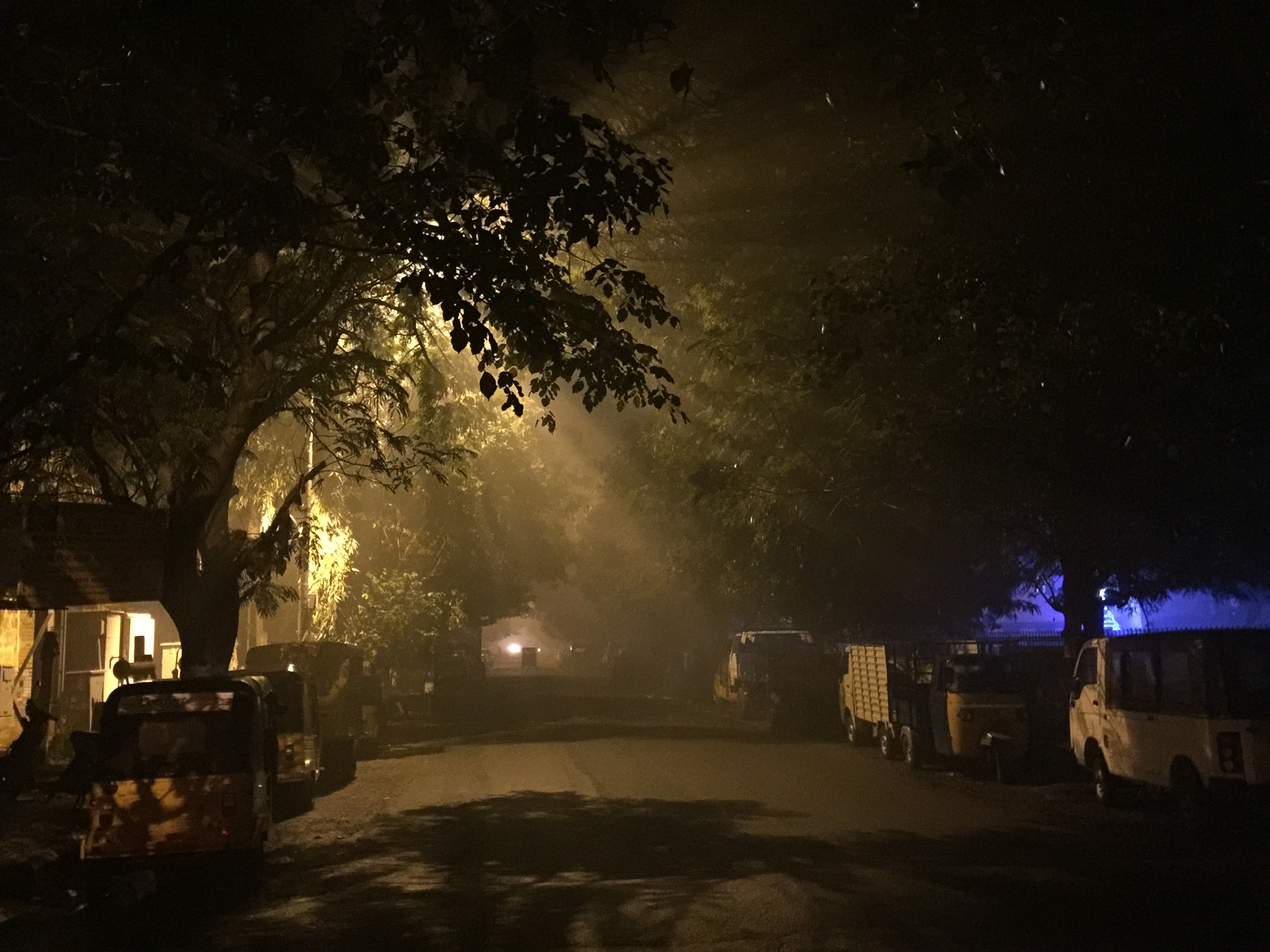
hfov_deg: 61.7
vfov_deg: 48.2
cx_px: 635
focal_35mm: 29
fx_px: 1064
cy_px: 476
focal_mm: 4.15
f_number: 2.2
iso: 400
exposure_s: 1/4
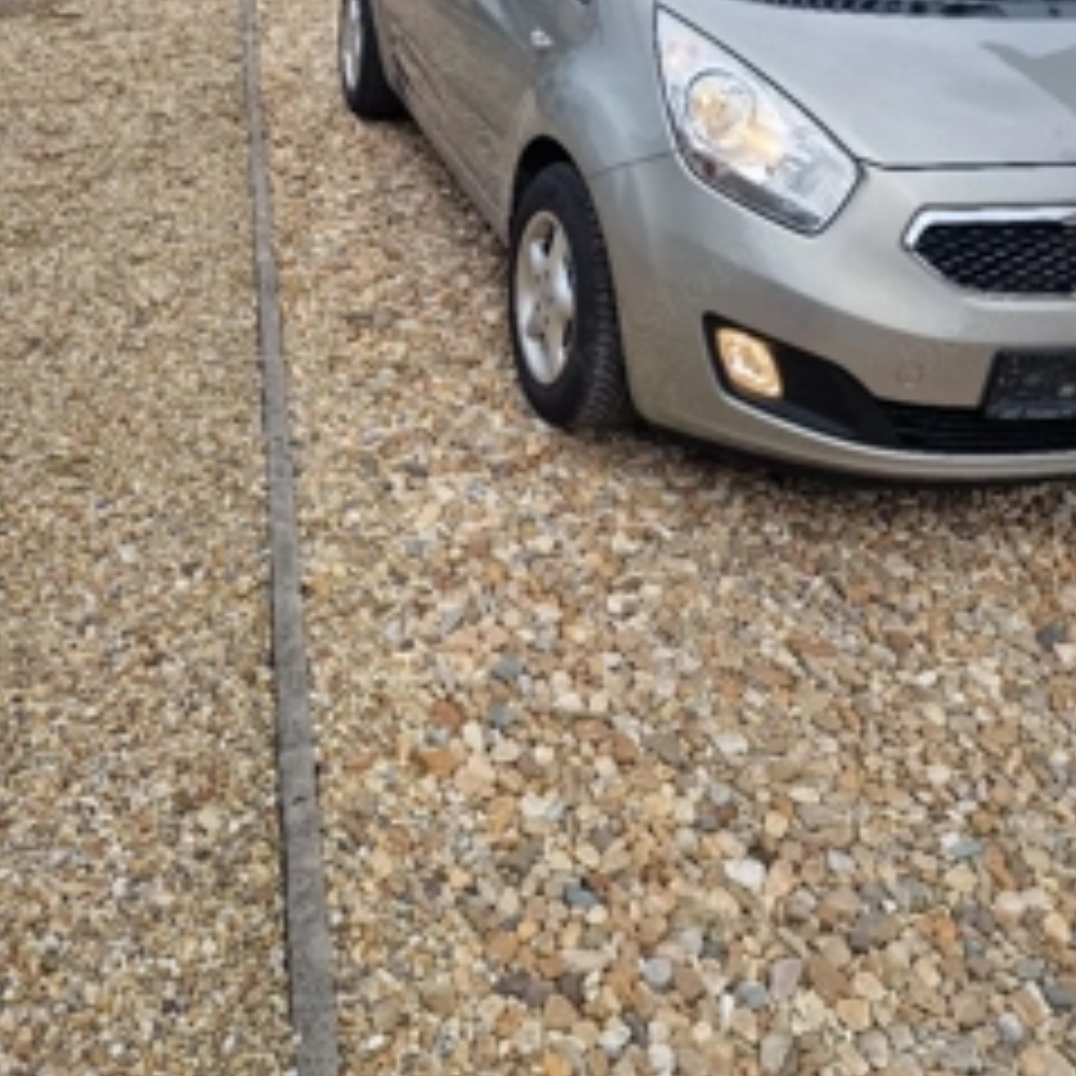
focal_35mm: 34
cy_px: 329
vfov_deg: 47.4
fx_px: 1196
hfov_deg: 48.4
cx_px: 495
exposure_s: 1/233
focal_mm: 6.4
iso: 50
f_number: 1.8
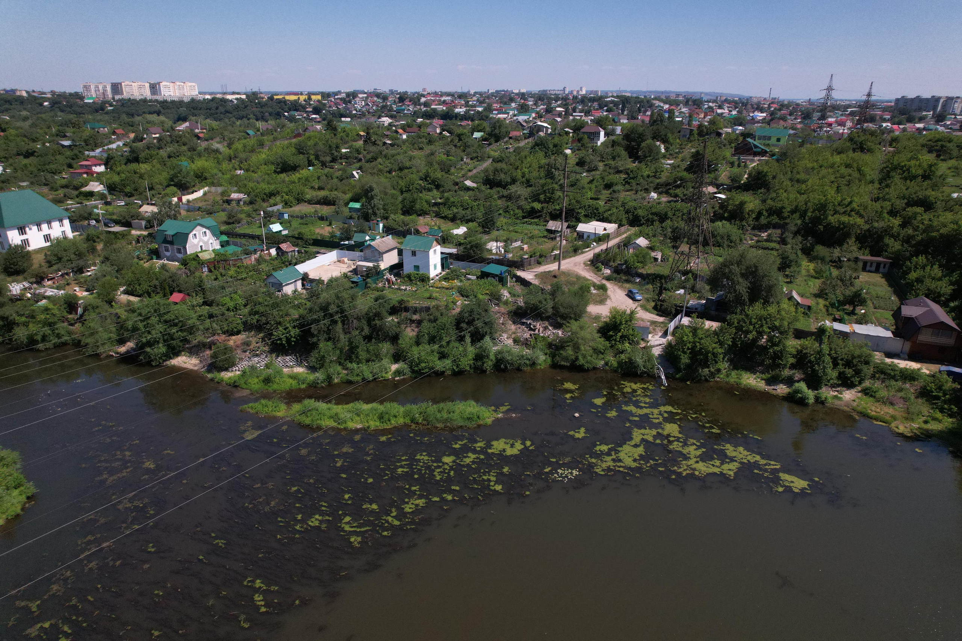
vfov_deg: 57.2
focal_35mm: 22
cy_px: 320
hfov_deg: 78.6
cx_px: 481
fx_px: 588
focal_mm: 8.38
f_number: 2.8
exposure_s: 1/240
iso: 400
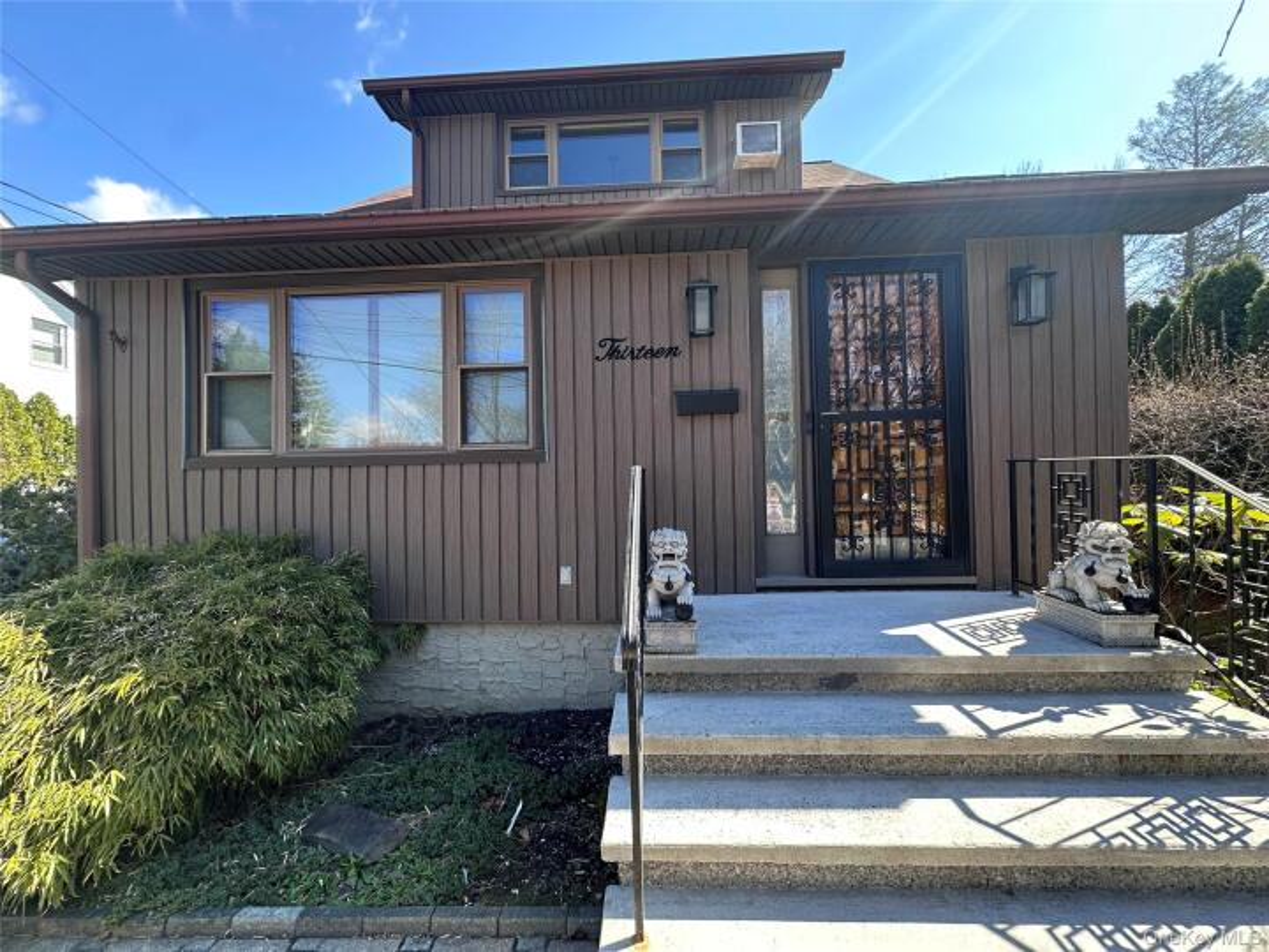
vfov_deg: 85.7
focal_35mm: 14
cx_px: 634
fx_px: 513
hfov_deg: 102.1
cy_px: 476
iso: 40
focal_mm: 2.22
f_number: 2.2
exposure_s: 1/170
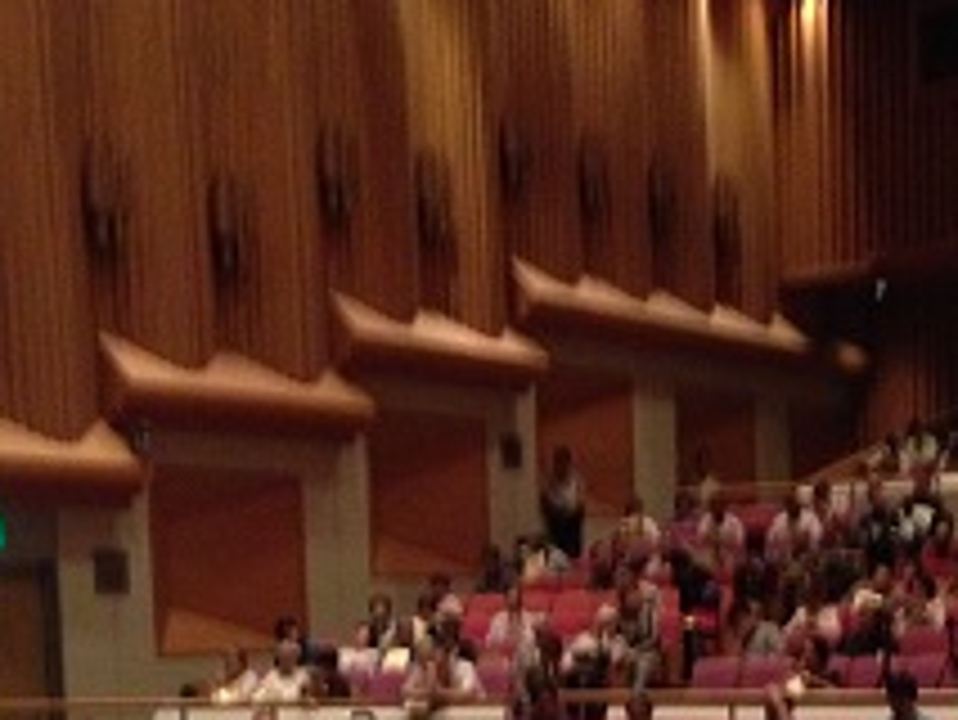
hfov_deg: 25.5
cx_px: 621
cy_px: 792
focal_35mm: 76
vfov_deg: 18.7
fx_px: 2104
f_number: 2.4
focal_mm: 4.12
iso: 640
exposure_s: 1/15
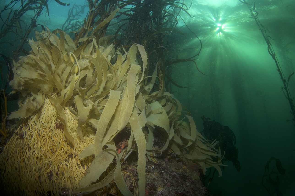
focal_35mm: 20
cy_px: 98
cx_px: 148
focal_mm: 13
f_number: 11
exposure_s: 1/100
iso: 400
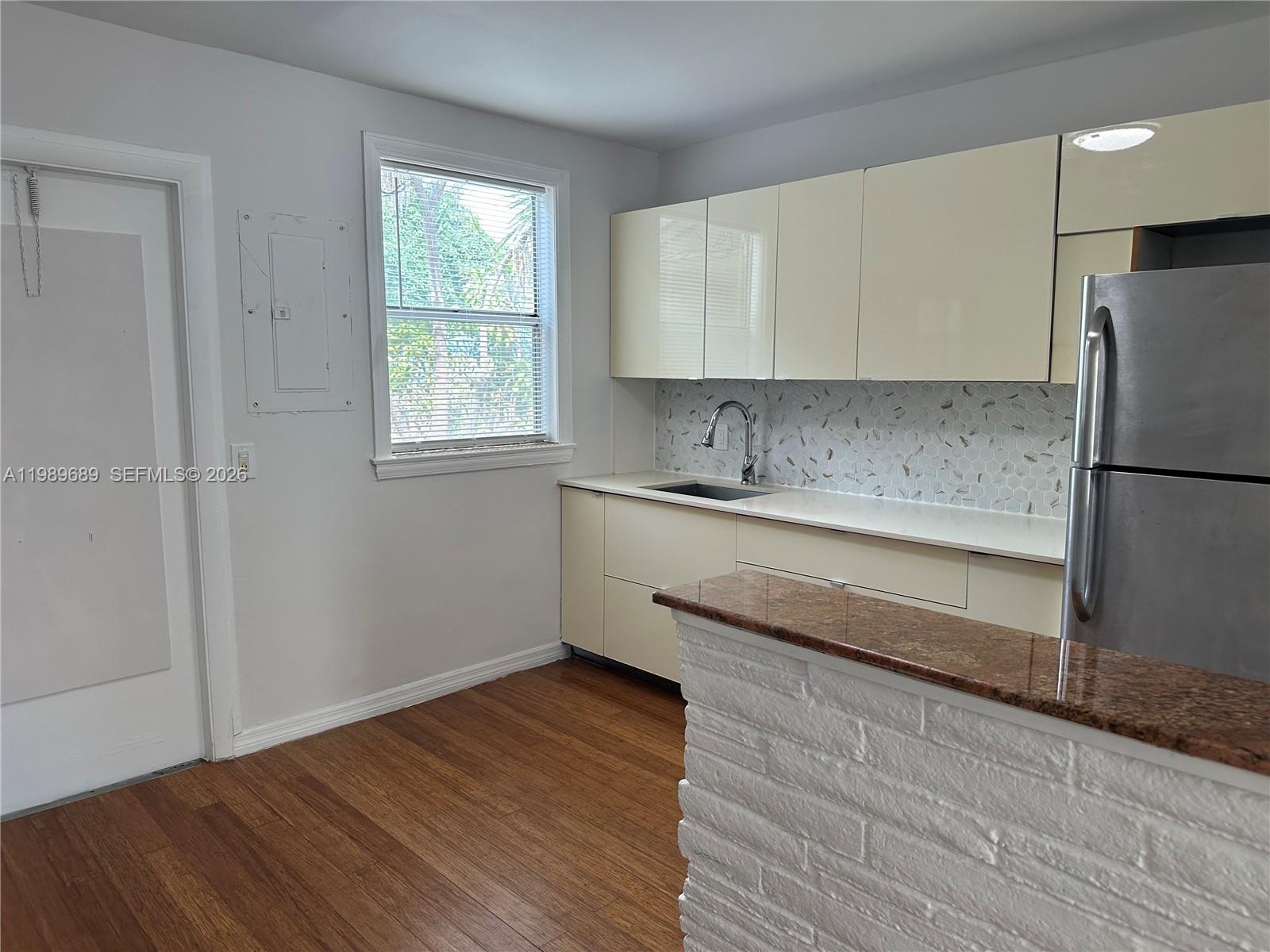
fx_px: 881
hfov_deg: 71.6
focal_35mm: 24
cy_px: 476
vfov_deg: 56.8
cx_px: 635
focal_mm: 6.86
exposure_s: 1/160
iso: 100
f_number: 1.78
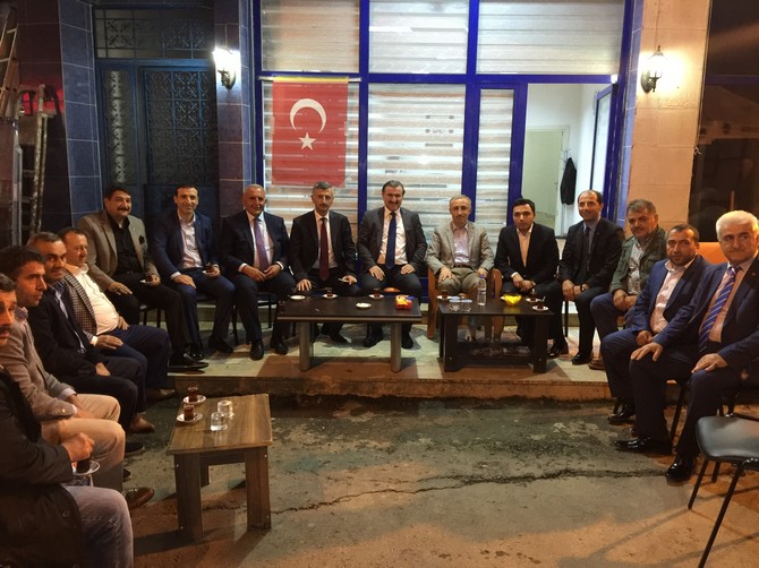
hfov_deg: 61.7
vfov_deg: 48.2
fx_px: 636
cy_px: 284
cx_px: 380
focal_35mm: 29
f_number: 2.2
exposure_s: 1/10
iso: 125
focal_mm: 4.15
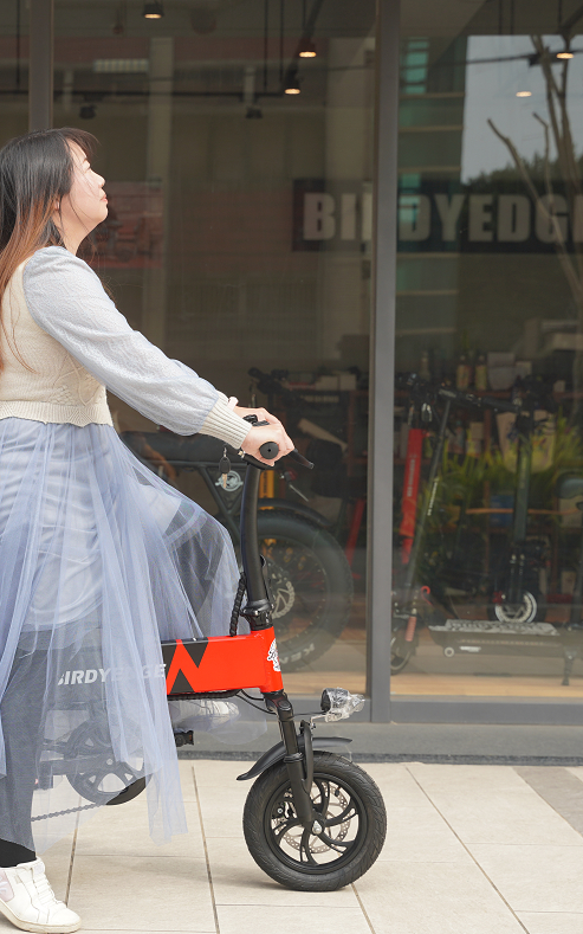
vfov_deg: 27.1
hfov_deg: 17.0
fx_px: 1932
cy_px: 466
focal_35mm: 76
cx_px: 106
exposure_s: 1/160
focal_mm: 49
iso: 160
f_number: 4
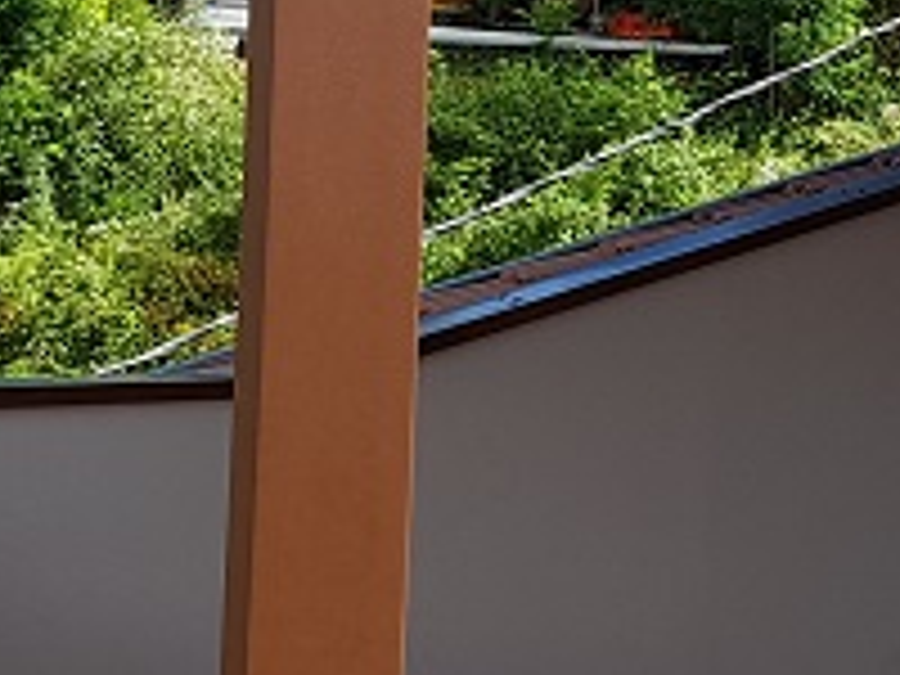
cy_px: -38
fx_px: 3042
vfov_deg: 12.5
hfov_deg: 16.1
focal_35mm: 117
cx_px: 1089
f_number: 1.7
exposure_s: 1/998
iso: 50
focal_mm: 4.2
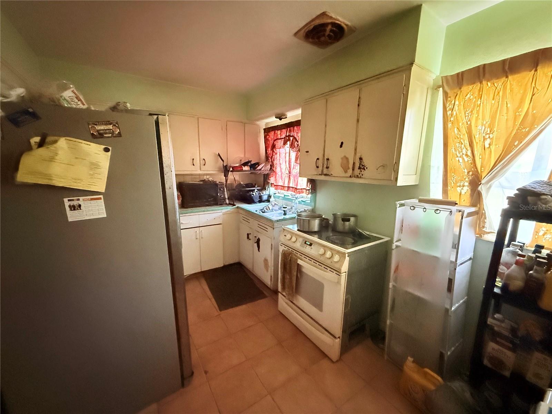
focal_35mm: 14
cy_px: 207
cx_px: 276
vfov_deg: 85.7
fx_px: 223
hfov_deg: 102.1
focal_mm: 2.22
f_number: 2.2
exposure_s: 1/36
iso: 1600
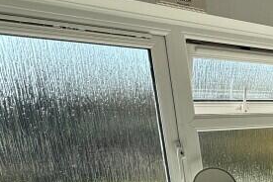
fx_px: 364
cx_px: 384
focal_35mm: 48
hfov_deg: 29.6
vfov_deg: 26.3
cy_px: 190
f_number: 2.2
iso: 64
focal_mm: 2.22
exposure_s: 1/1050
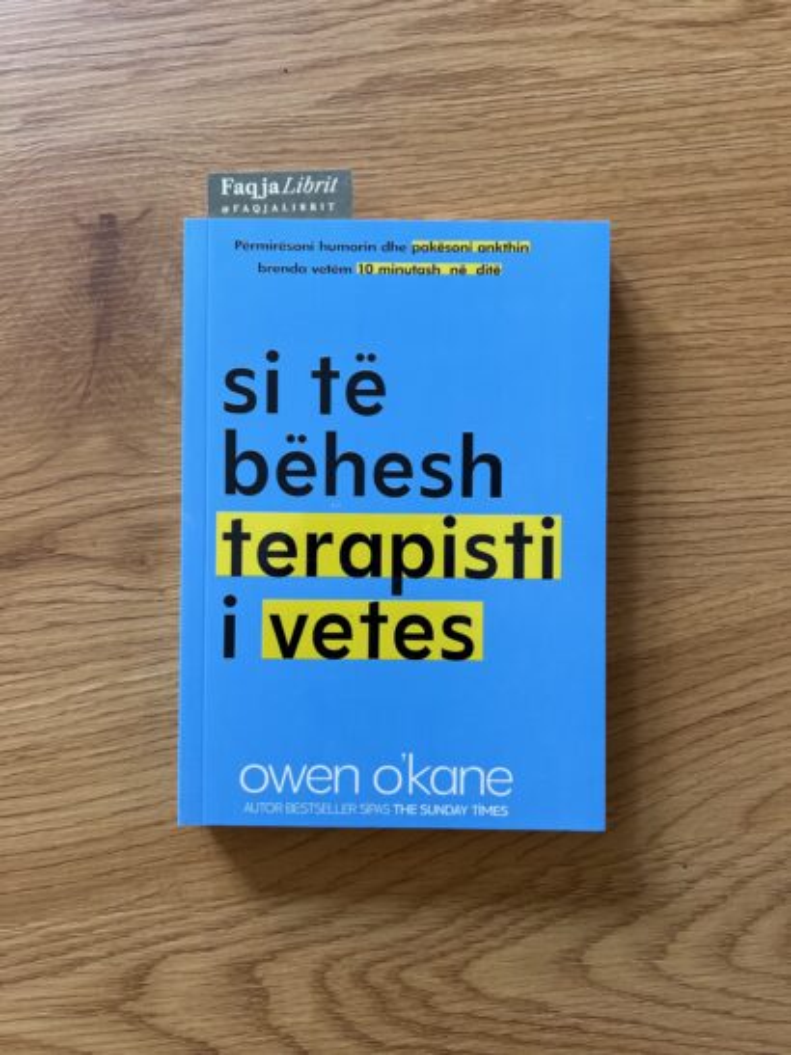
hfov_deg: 53.0
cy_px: 528
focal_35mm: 26
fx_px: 792
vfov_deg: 67.3
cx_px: 396
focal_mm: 5.7
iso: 125
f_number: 1.5
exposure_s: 1/85
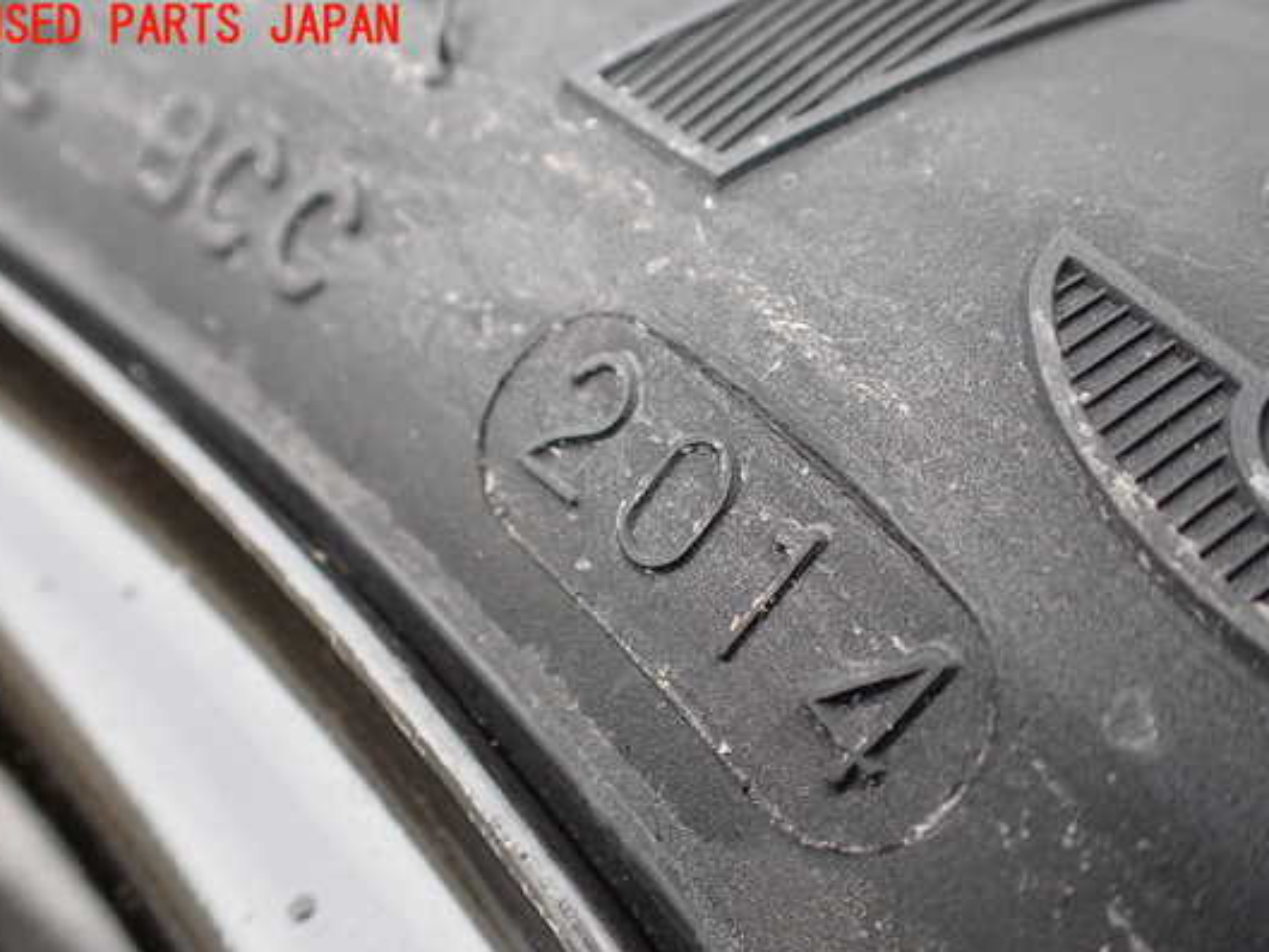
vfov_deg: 41.7
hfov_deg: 53.9
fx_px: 1247
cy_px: 537
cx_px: 684
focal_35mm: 34
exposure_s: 1/125
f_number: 2.3
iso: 200
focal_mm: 5.4
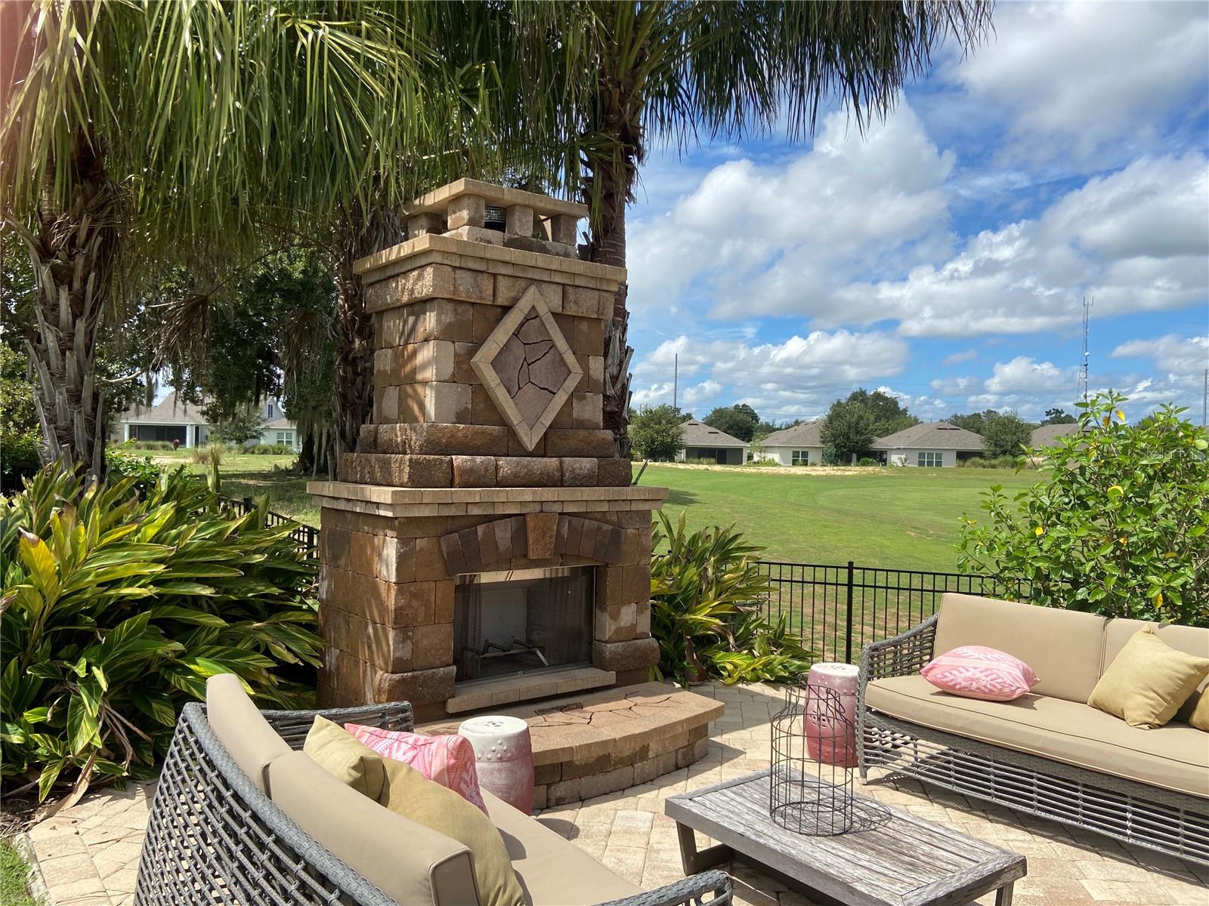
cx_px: 604
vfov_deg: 53.1
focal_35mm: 26
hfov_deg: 67.3
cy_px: 453
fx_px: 908
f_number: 1.8
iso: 32
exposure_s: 1/3401
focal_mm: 4.25
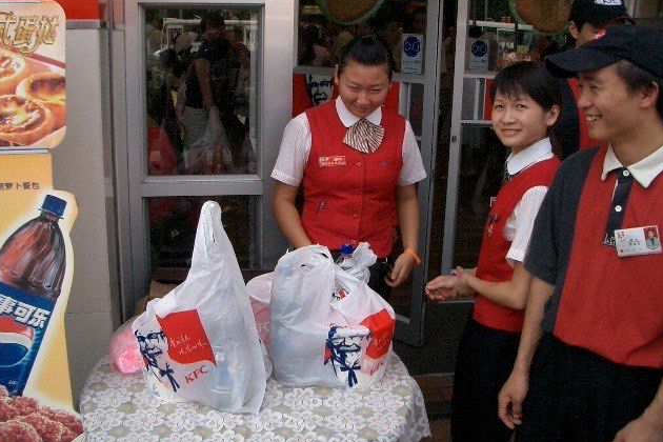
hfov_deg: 51.9
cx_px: 328
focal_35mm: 37
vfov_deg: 35.9
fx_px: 681
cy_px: 212
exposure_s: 1/640
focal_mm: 5.8
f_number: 4.3
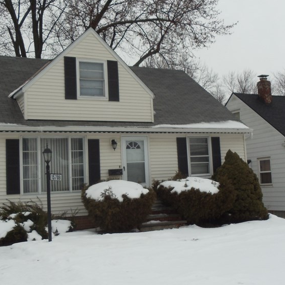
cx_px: 144
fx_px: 661
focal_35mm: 71
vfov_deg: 24.3
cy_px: 126
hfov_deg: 24.3
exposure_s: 1/500
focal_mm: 6
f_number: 3.5
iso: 100
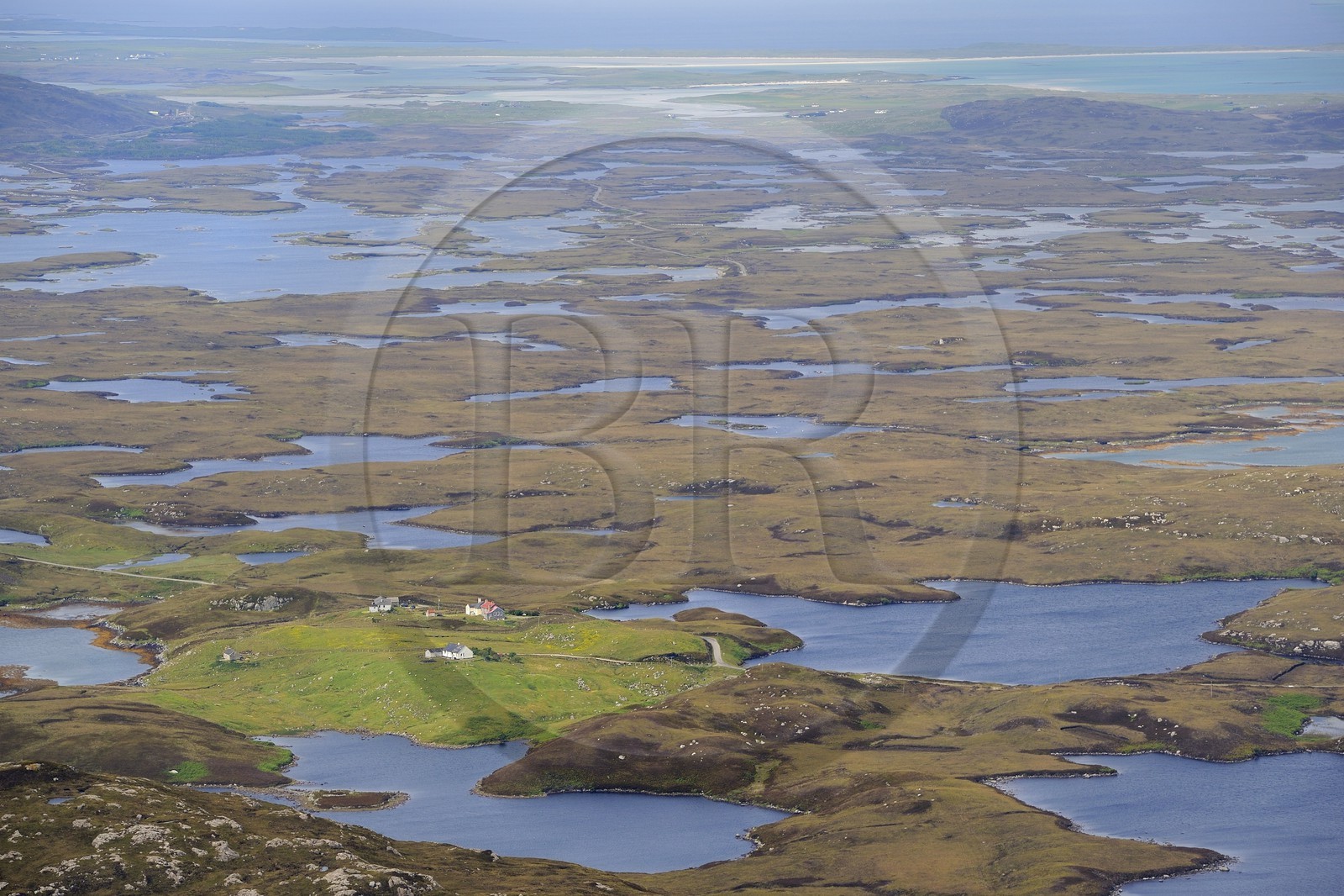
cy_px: 448
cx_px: 672
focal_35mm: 145
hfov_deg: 14.2
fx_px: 5412
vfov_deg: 9.5
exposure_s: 1/800
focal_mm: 145
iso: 200
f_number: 6.3
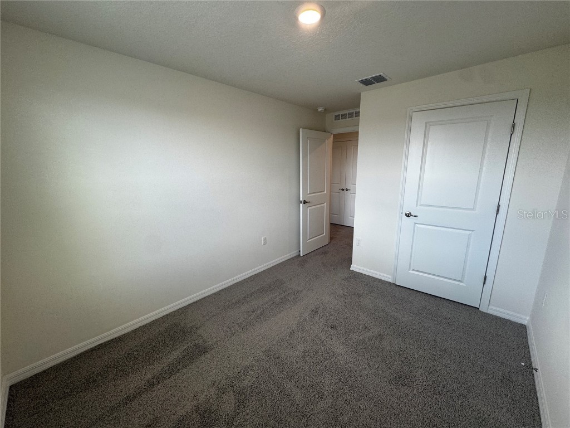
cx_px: 285
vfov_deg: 85.7
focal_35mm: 14
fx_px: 231
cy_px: 214
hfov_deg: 102.1
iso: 125
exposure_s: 1/120
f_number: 2.2
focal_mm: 2.22
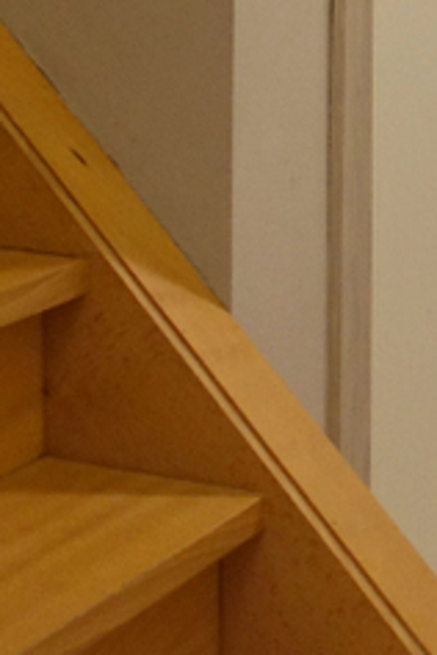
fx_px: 1657
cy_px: -240
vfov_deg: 20.1
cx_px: 797
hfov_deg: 13.4
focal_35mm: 91
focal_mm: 8.8
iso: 320
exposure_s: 1/30
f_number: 1.8
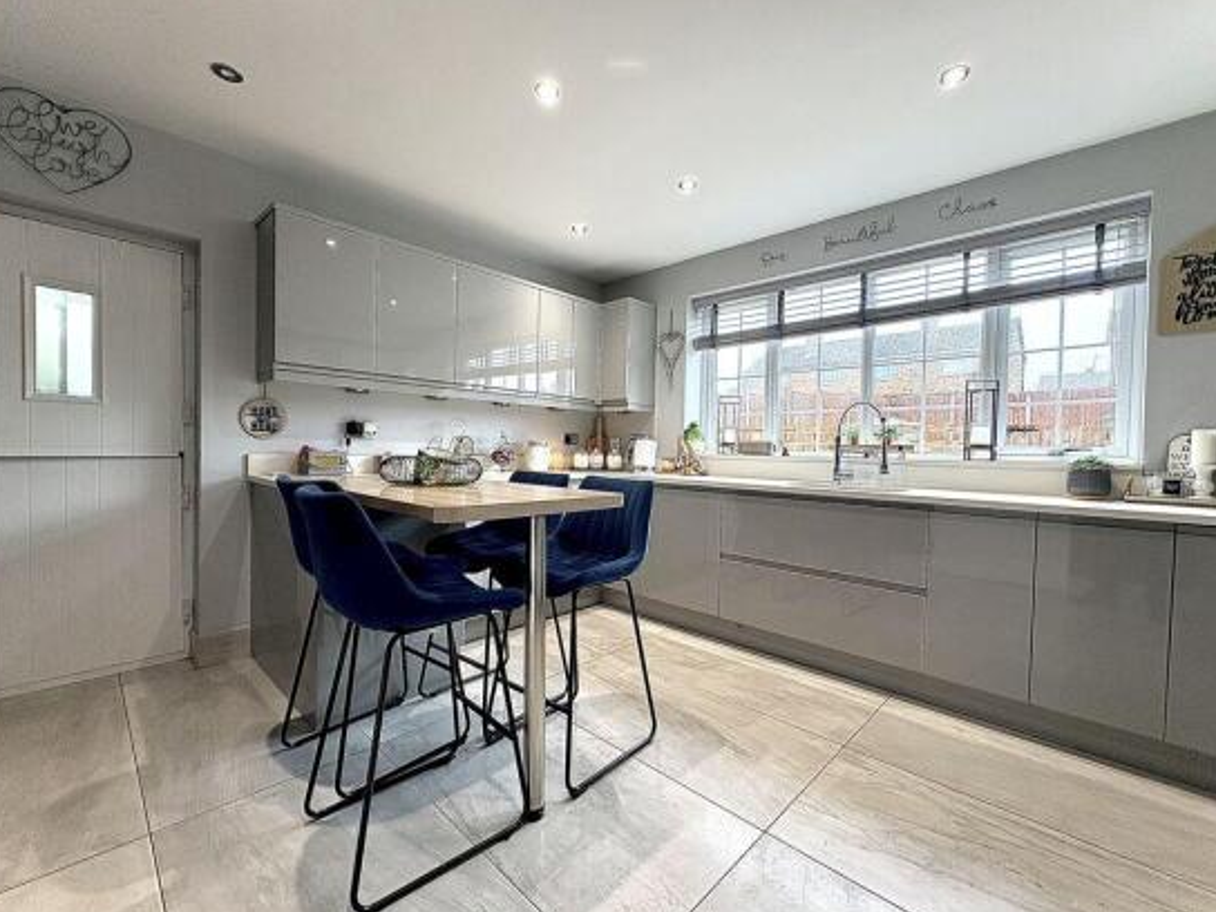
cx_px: 620
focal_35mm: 15
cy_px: 462
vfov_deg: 81.7
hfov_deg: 98.2
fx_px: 527
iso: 160
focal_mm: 2.22
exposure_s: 1/100
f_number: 2.2
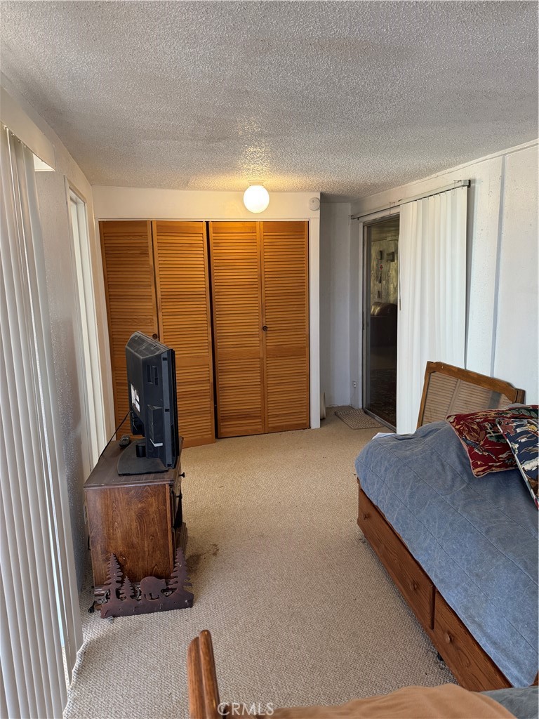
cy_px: 360
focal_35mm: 24
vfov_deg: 71.6
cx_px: 270
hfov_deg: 56.8
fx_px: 498
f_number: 1.78
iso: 200
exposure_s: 1/120
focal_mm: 6.76
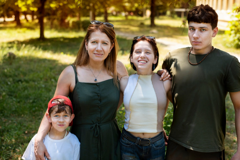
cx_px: 120
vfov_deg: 27.0
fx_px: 334
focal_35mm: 50
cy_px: 80
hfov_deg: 39.6
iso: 160
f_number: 3.2
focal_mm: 50
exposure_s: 1/800
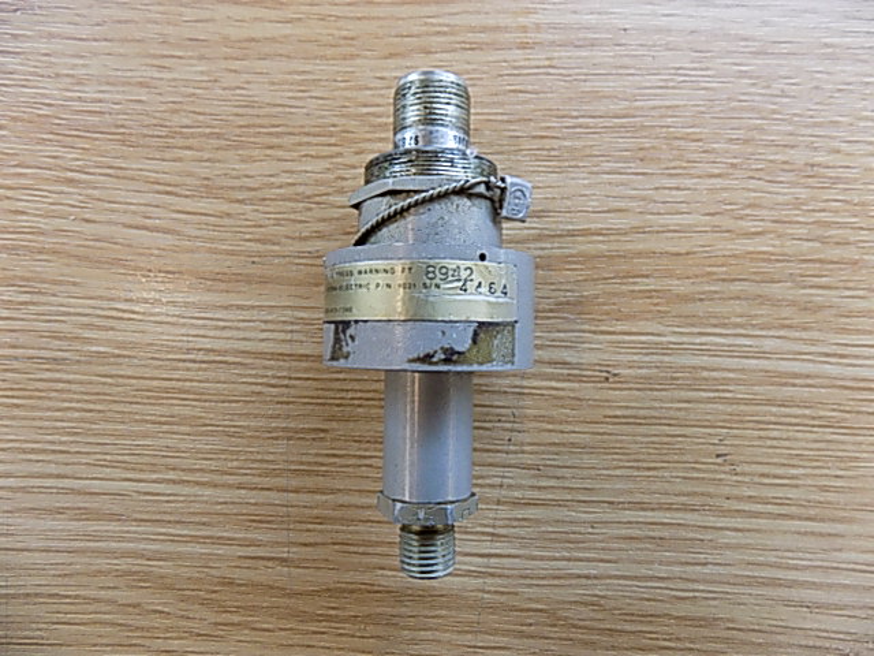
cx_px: 437
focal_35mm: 23
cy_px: 328
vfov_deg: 58.9
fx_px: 581
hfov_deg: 73.9
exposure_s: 1/30
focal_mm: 4
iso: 160
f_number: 3.1
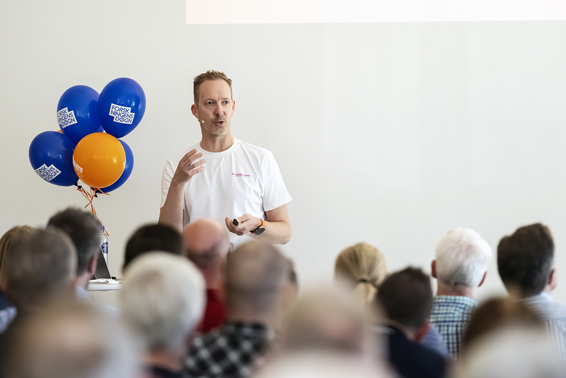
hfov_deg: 10.3
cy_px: 189
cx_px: 283
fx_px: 3144
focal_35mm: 200
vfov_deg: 6.9
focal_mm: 200
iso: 4000
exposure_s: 1/320
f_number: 2.8
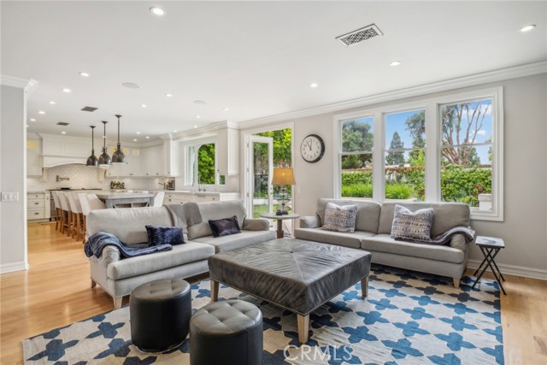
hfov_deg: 93.3
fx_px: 258
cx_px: 274
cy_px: 182
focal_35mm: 17
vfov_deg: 70.5
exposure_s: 1/20
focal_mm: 11
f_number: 8
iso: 160
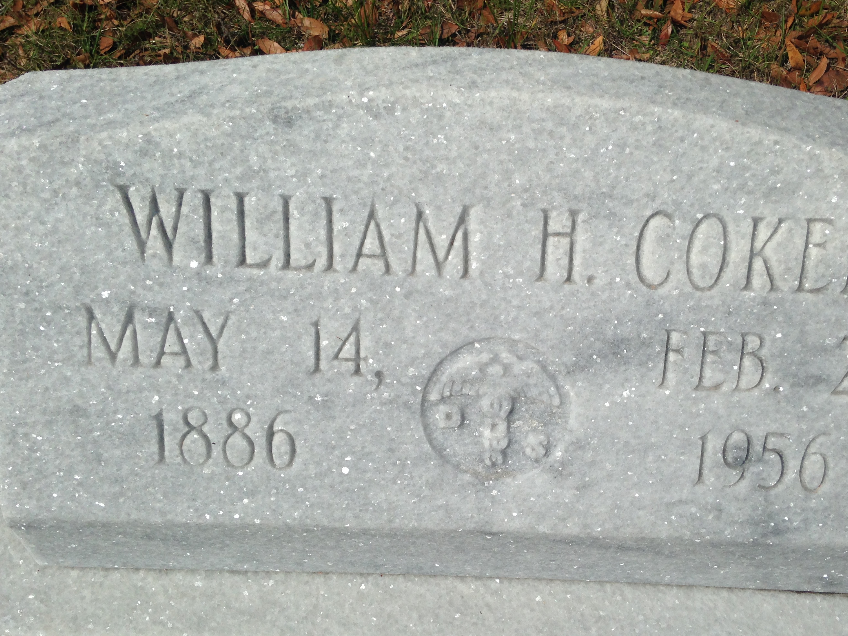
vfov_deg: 35.1
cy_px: 345
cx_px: 490
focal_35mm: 41
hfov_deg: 45.6
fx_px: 1004
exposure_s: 1/4184
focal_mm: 4.12
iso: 50
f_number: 2.4
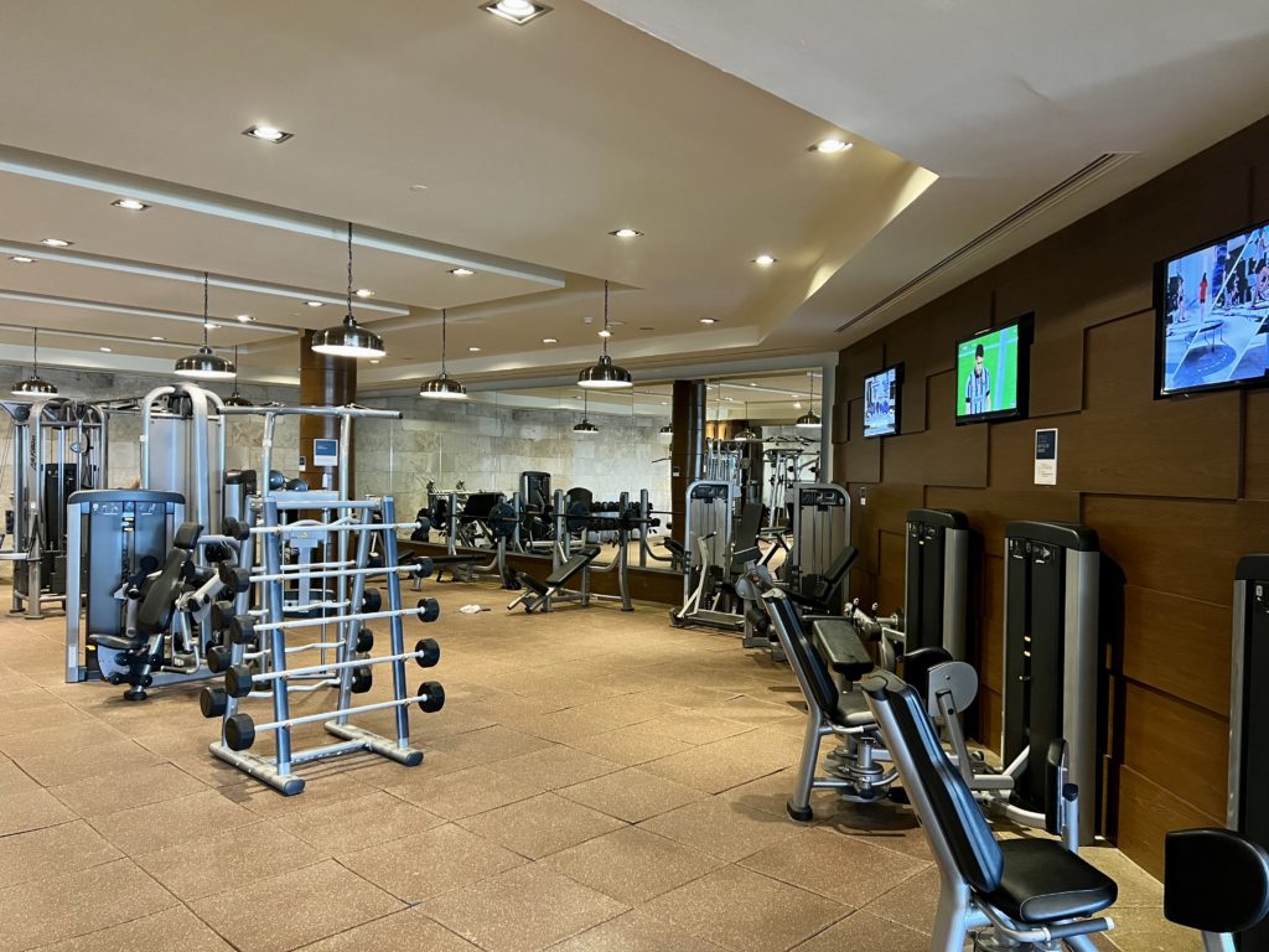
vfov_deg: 53.1
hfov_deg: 67.3
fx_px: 953
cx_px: 634
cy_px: 476
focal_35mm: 26
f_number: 1.5
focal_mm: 5.7
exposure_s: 1/40
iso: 500
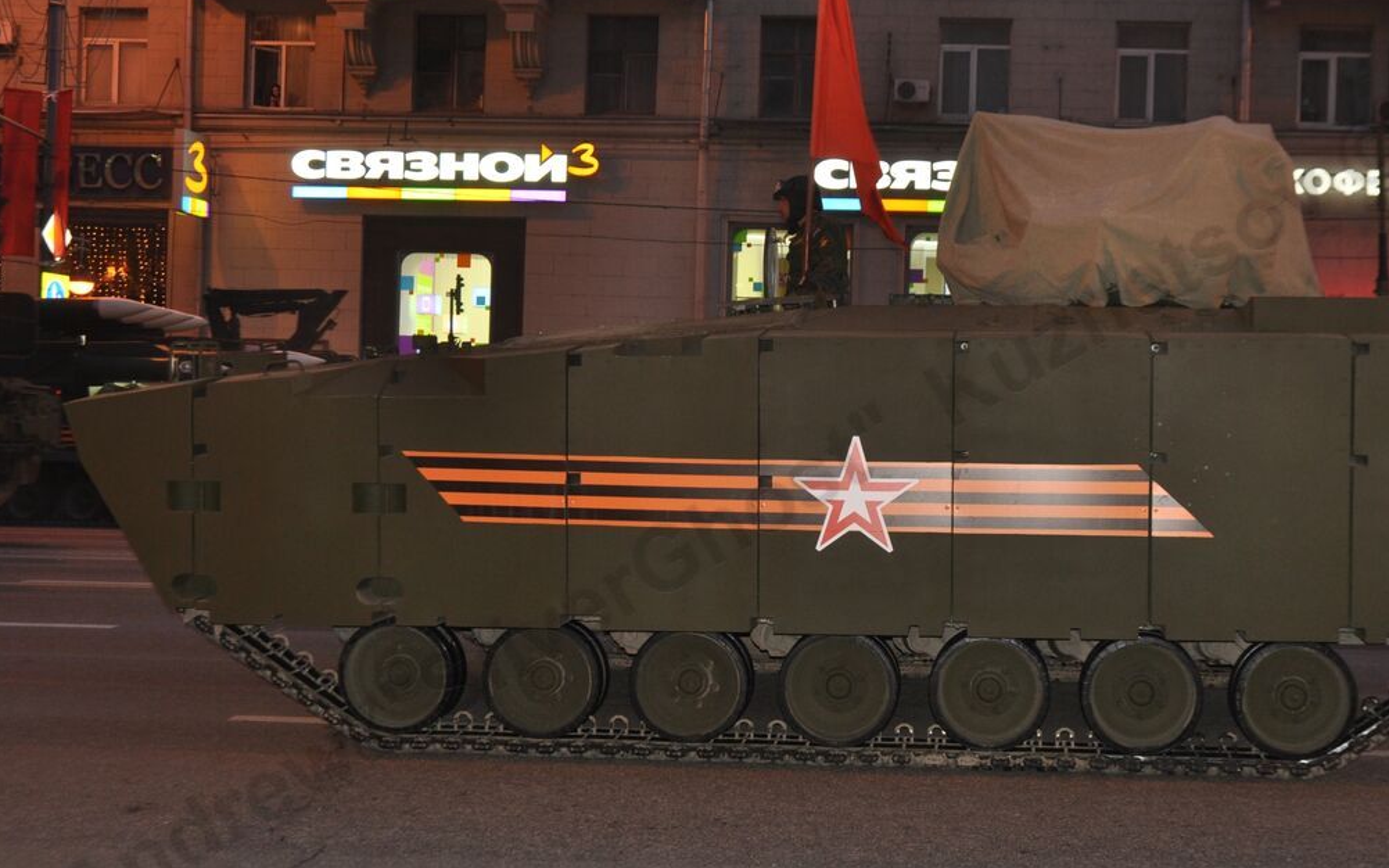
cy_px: 462
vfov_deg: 32.7
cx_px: 837
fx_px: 1476
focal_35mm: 39
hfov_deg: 50.1
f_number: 5
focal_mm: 20
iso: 400
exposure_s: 1/25
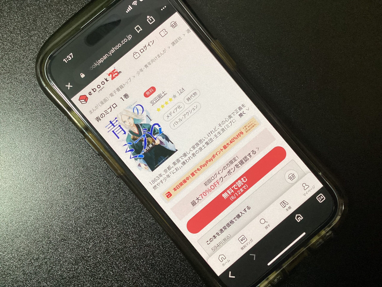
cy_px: 144
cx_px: 191
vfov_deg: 45.4
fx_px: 342
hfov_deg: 58.4
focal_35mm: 31
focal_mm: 3.3
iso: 320
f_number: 2.4
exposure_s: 1/40
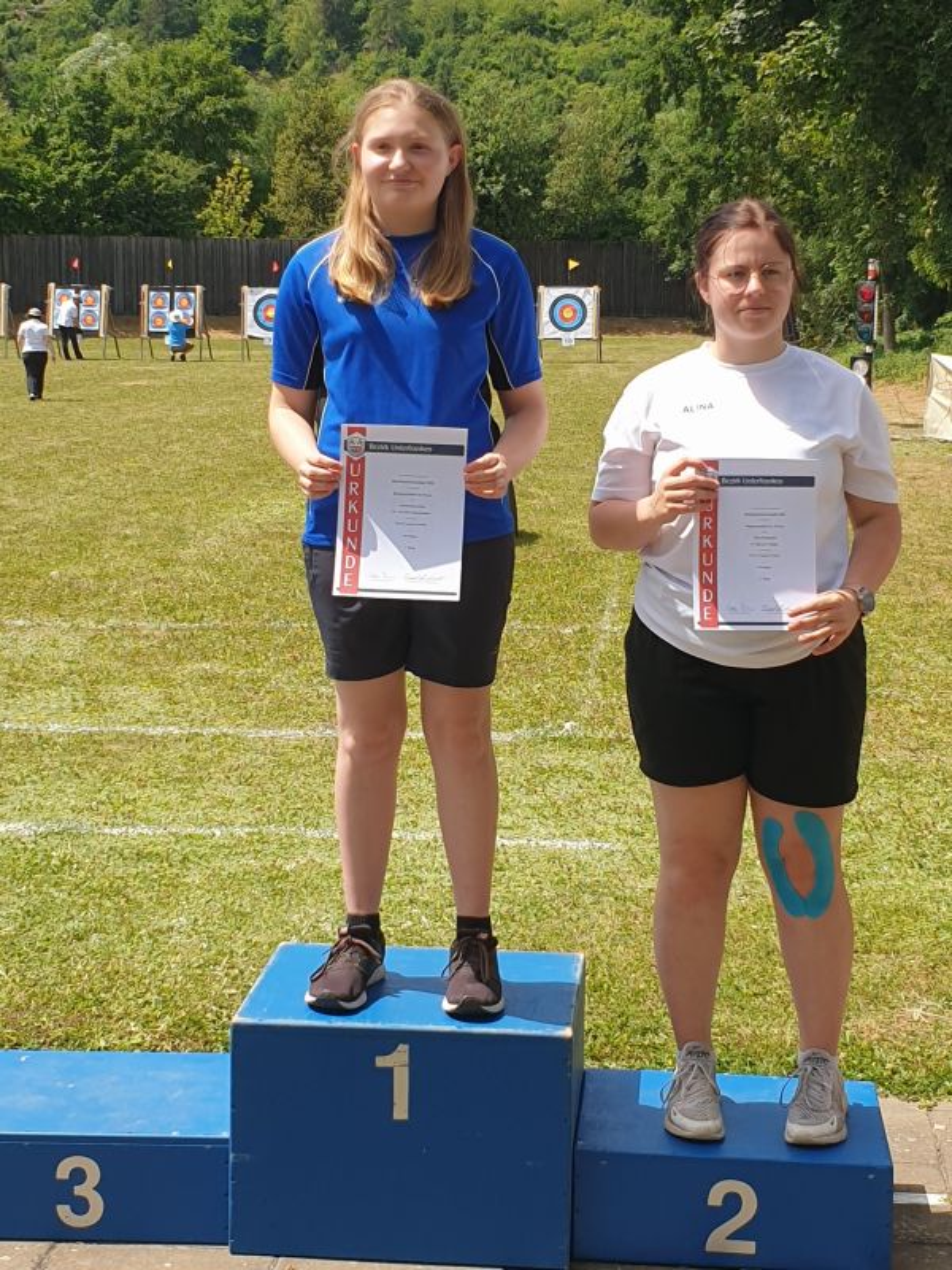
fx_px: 953
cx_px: 476
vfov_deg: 67.3
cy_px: 635
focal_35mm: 26
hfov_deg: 53.1
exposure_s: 1/1174
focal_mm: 4.3
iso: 50
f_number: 2.4
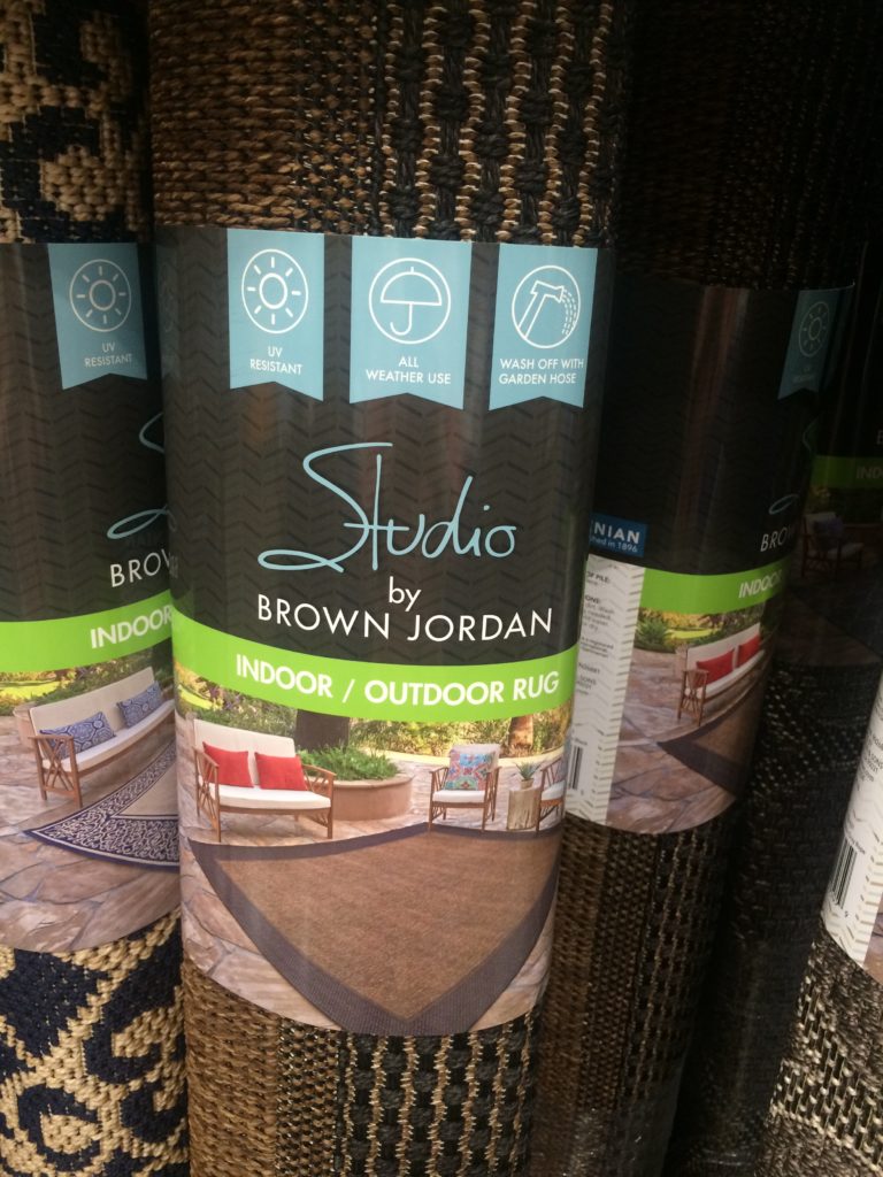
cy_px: 588
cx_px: 442
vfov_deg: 61.7
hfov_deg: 48.2
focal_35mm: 29
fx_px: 986
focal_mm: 4.15
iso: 160
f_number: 2.2
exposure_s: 1/30
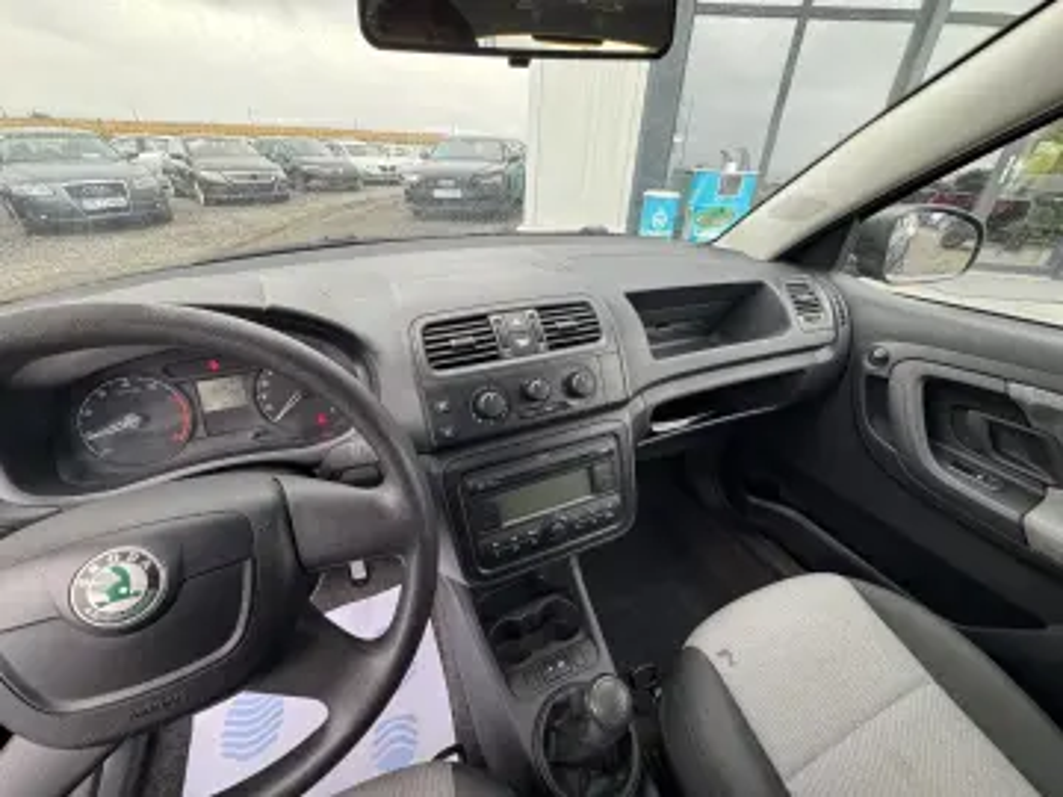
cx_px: 532
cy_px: 398
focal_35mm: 14
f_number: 2.2
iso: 320
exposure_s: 1/92
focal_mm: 2.22
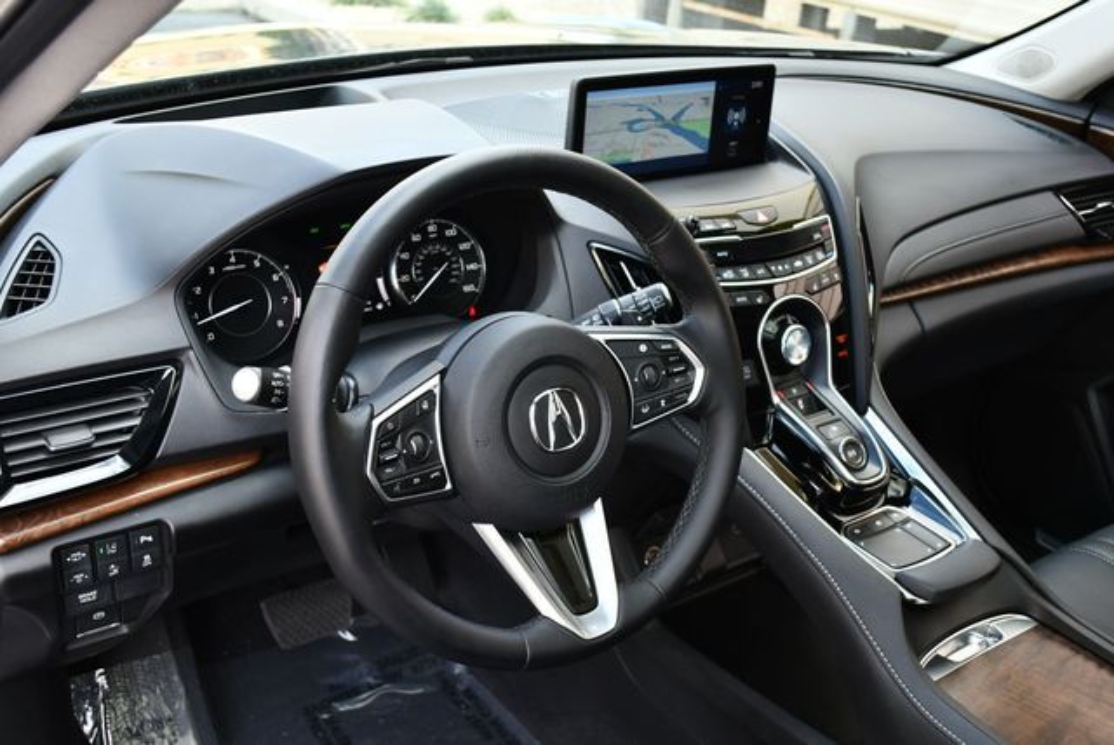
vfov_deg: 33.5
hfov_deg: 48.4
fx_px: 1239
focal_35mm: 40
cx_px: 557
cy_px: 372
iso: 450
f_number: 3.8
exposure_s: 1/250
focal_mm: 20
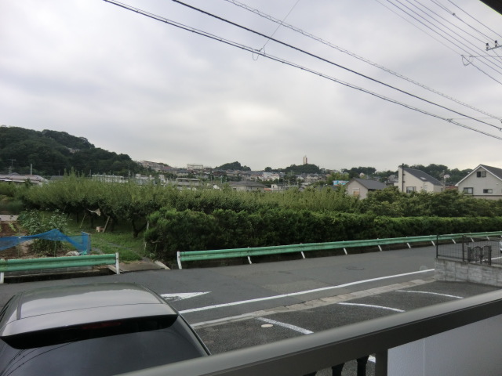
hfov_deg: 71.6
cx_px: 251
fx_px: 348
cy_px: 188
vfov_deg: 56.8
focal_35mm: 24
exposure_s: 1/125
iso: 80
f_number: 3.2
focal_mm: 4.3
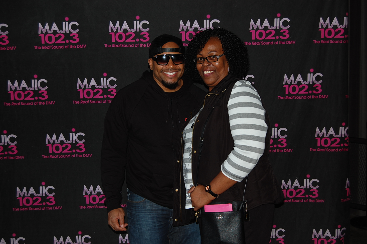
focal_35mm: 48
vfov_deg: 28.0
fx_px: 489
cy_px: 122
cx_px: 184
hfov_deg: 41.1
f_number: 5.6
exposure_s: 1/125
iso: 200
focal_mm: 32
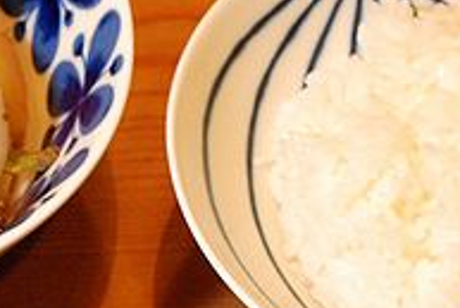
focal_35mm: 311
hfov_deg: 6.5
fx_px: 3977
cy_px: 513
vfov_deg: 4.4
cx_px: -243
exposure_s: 1/30
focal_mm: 50
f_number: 6.3
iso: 1000
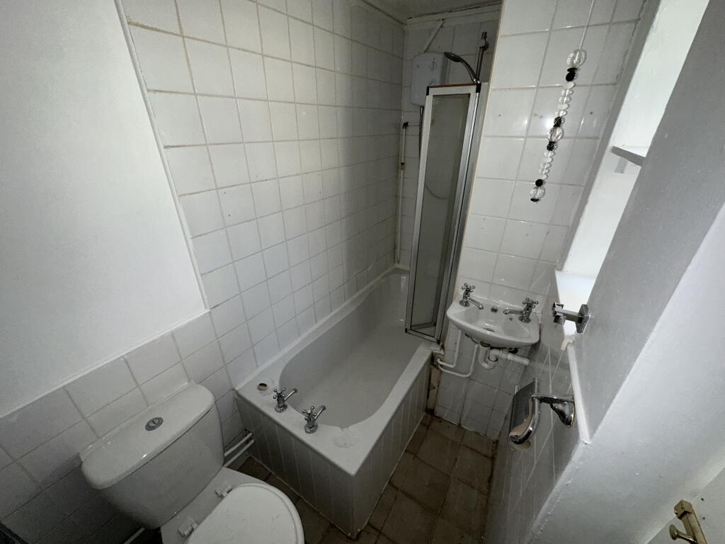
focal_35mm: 14
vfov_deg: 85.7
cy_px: 272
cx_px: 362
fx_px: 293
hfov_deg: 102.1
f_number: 2.2
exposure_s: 1/80
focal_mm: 2.22
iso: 125
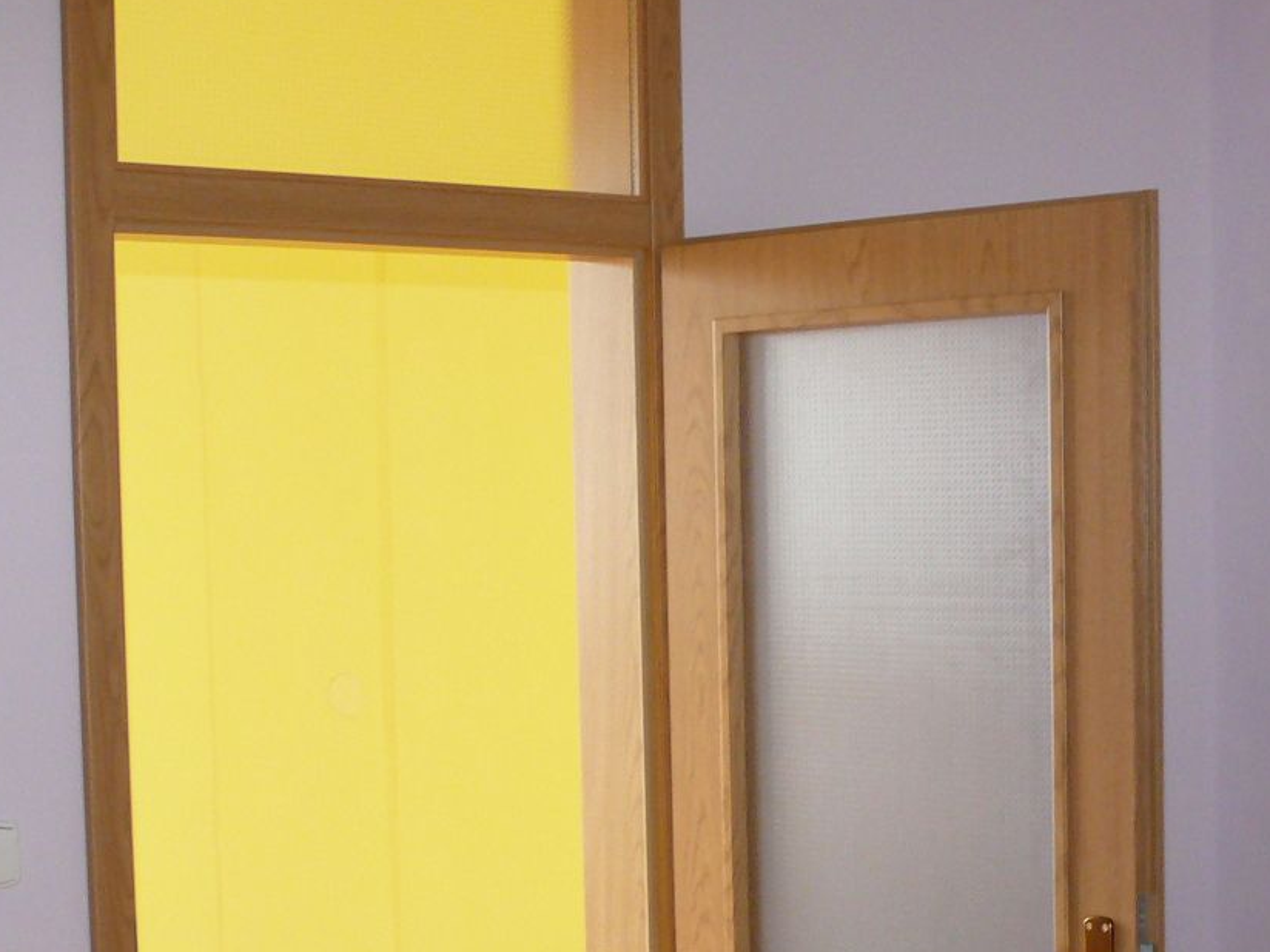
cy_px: 917
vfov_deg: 16.7
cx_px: 943
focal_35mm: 87
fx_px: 3192
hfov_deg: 22.3
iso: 200
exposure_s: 1/30
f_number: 2.8
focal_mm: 7.4
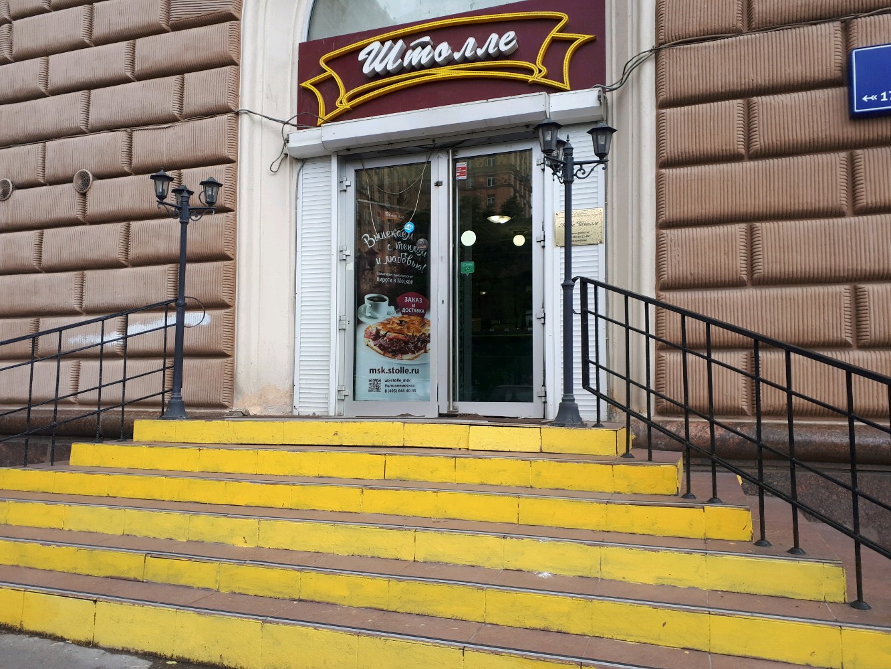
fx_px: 695
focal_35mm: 27
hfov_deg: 65.3
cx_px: 446
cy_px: 334
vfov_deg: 51.4
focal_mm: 3.6
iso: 40
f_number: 1.9
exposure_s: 1/200
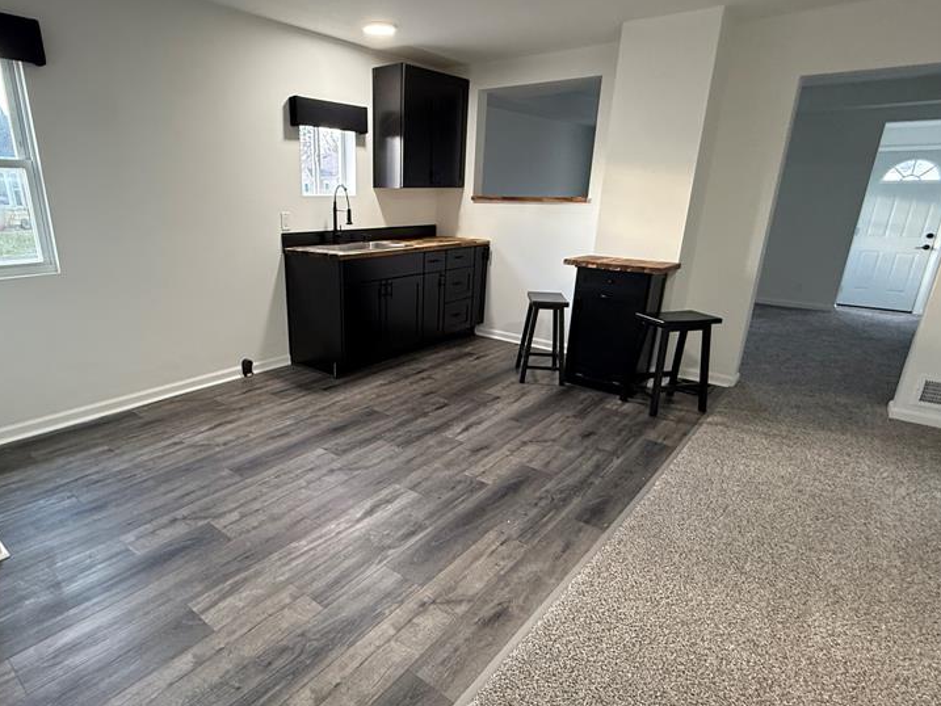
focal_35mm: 20
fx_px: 544
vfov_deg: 65.9
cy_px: 373
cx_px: 392
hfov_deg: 81.1
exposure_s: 1/60
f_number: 2.2
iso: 320
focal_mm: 2.22
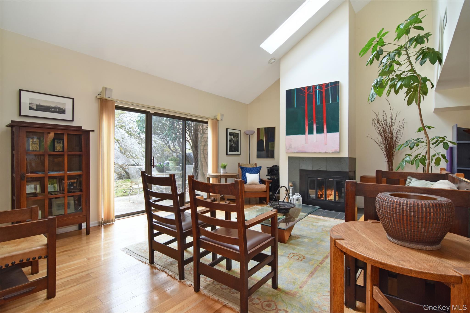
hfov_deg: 95.0
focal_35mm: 16
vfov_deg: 72.0
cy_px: 156
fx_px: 215
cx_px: 235
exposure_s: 1/40
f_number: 11
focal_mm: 11
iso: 640
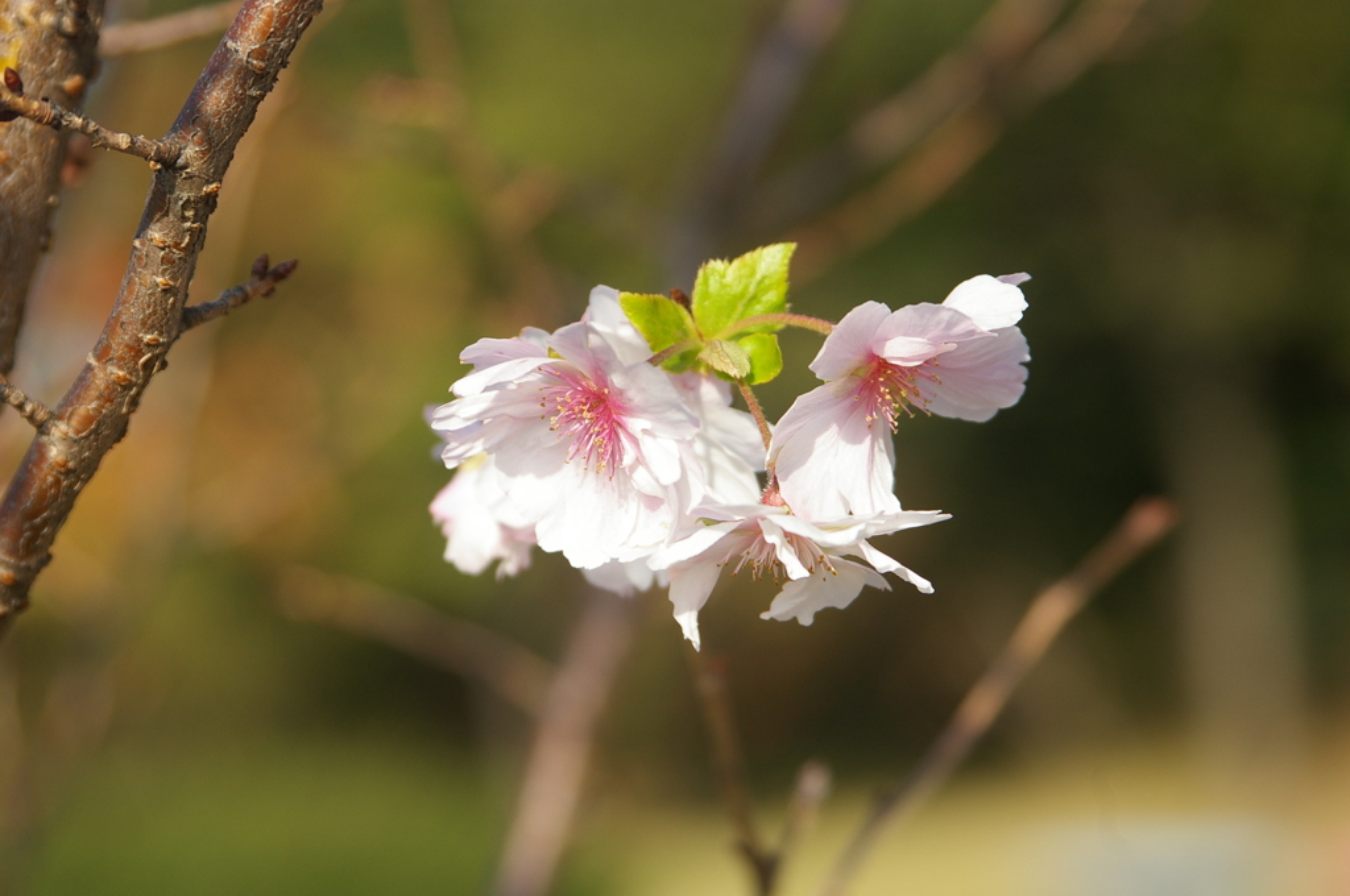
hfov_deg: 13.1
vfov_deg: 8.7
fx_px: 5899
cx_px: 675
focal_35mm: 158
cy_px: 448
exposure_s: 1/350
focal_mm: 105
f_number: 8
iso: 200
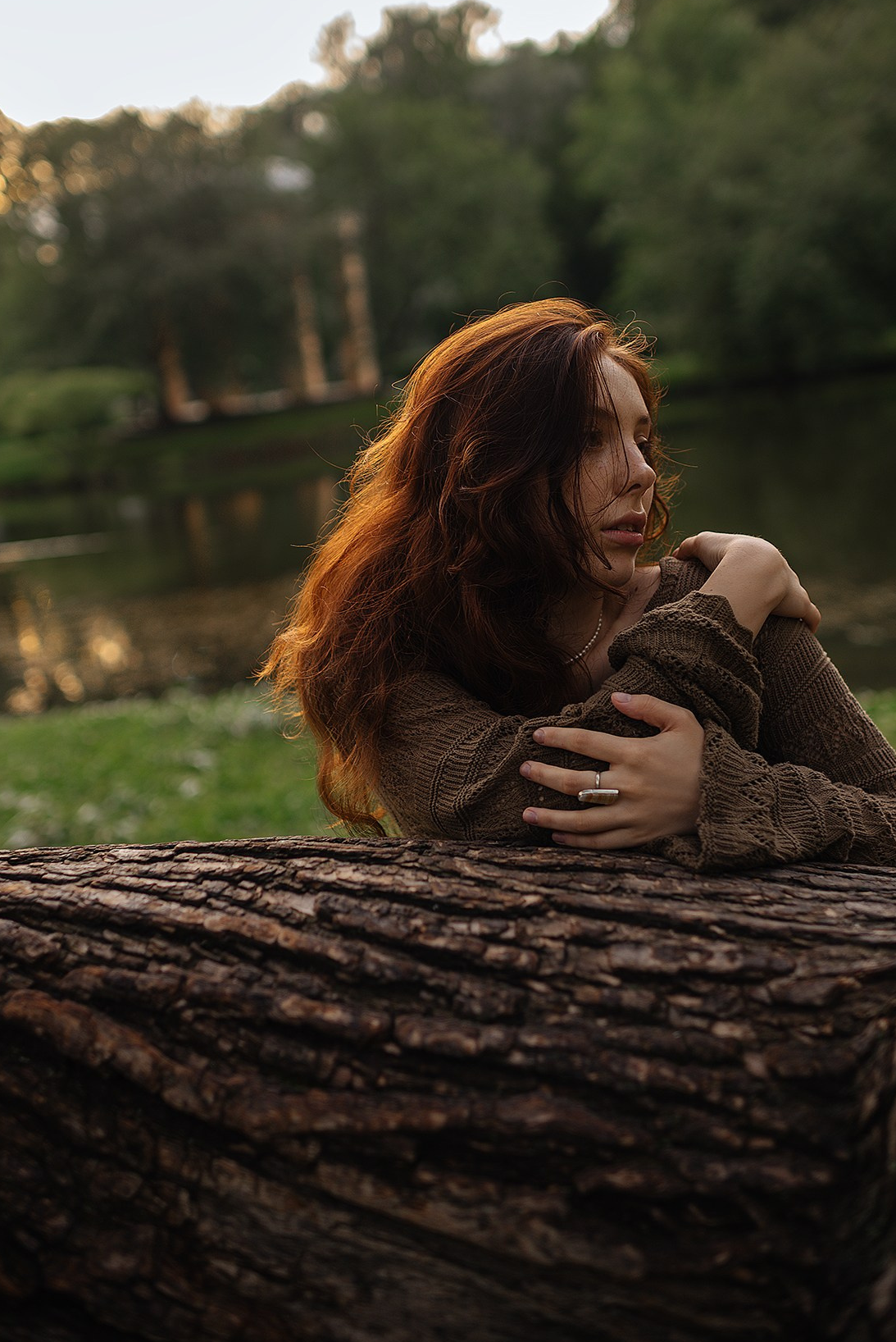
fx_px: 1528
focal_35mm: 41
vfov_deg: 47.2
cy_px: 564
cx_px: 454
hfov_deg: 32.7
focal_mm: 35
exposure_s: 1/250
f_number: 2
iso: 100
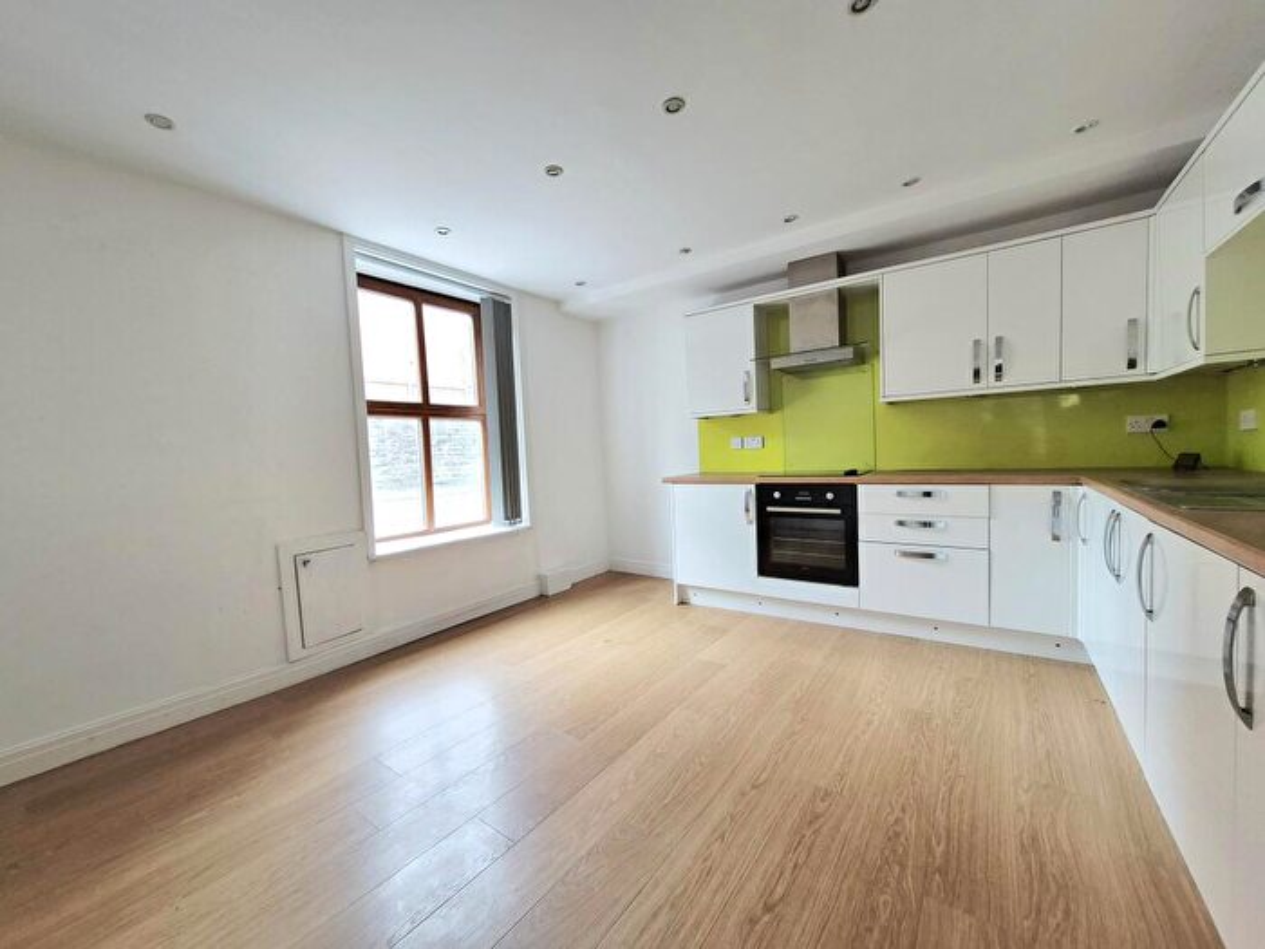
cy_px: 474
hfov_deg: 106.2
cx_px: 632
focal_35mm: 13
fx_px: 475
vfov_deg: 89.9
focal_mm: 1.74
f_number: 2.2
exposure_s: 1/50
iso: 100
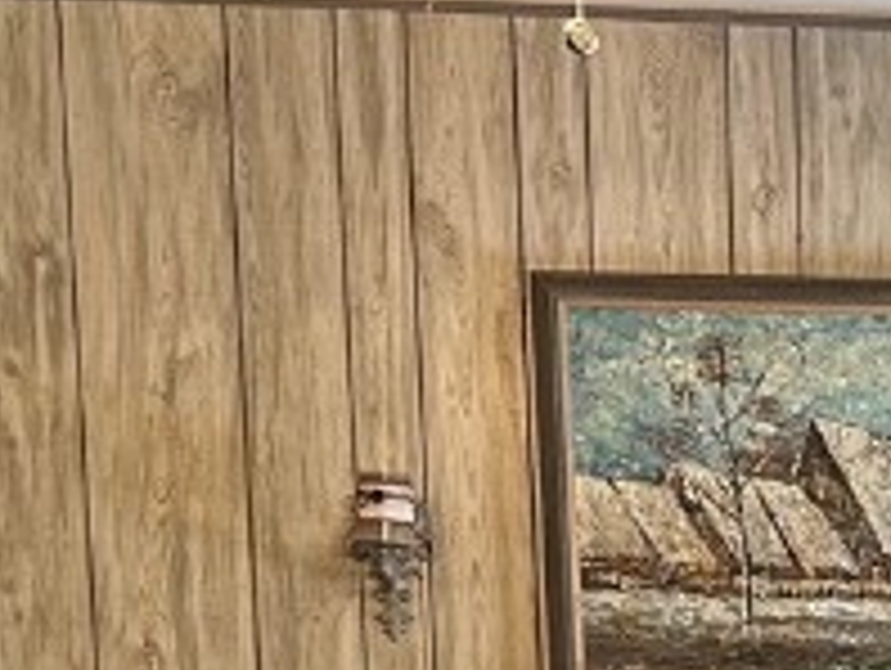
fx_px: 3196
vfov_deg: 11.0
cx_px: 1292
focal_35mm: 124
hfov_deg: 14.9
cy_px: 1300
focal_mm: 6.86
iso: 320
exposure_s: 1/60
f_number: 1.78
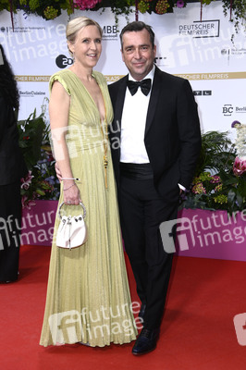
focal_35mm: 56
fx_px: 575
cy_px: 185
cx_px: 123
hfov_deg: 24.2
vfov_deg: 35.7
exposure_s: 1/250
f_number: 5.6
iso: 500
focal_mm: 56
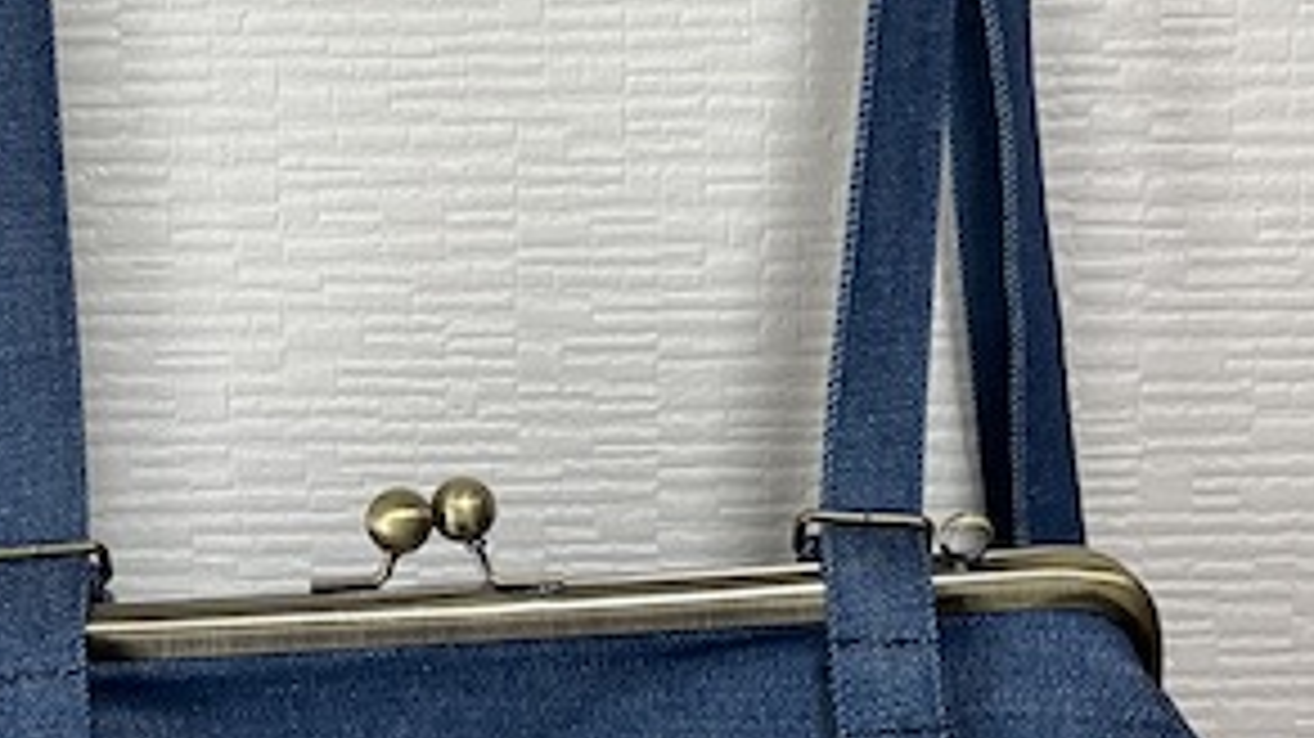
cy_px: 513
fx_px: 2159
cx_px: 432
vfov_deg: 19.3
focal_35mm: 62
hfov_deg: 33.5
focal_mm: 5.1
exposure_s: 1/60
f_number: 1.6
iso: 160
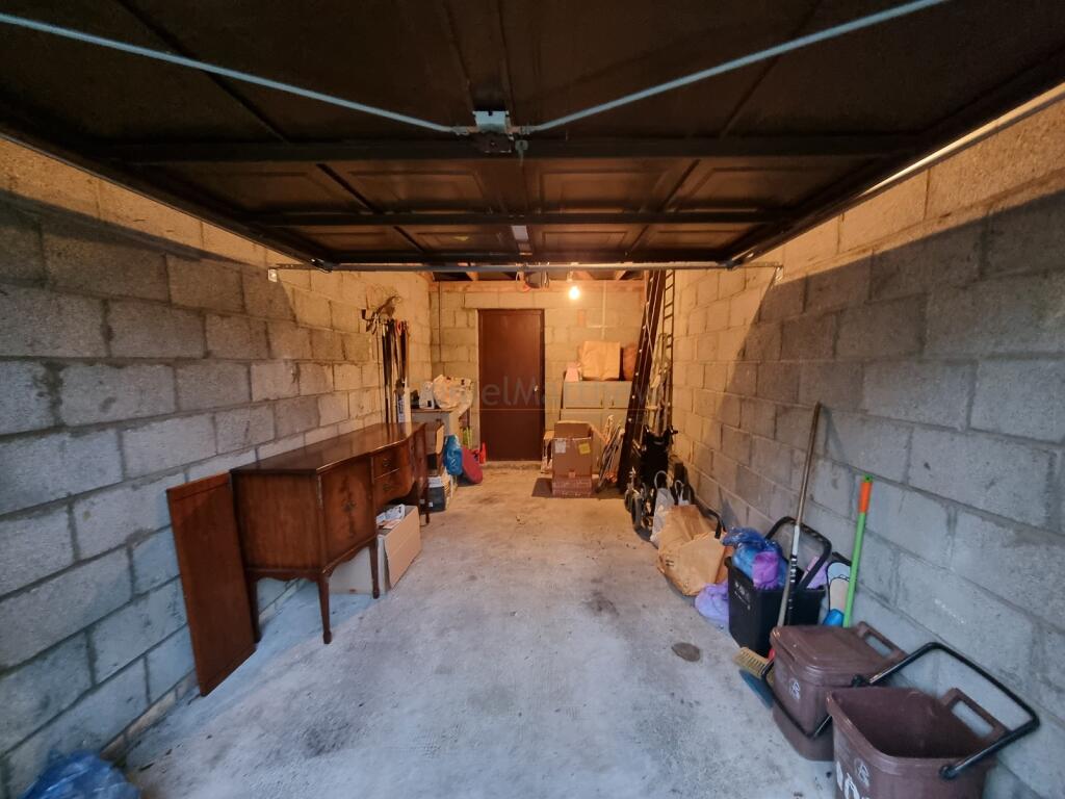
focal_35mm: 13
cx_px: 532
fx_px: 400
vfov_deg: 89.9
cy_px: 400
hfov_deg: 106.2
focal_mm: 2.2
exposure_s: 1/25
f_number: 2.2
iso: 800
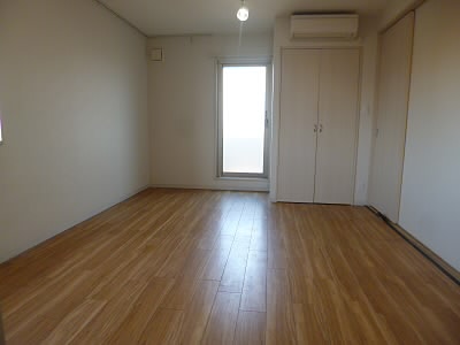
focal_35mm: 24
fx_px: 319
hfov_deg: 71.6
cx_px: 230
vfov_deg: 56.8
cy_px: 172
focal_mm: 4.3
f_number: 2.5
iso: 100
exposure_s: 1/60
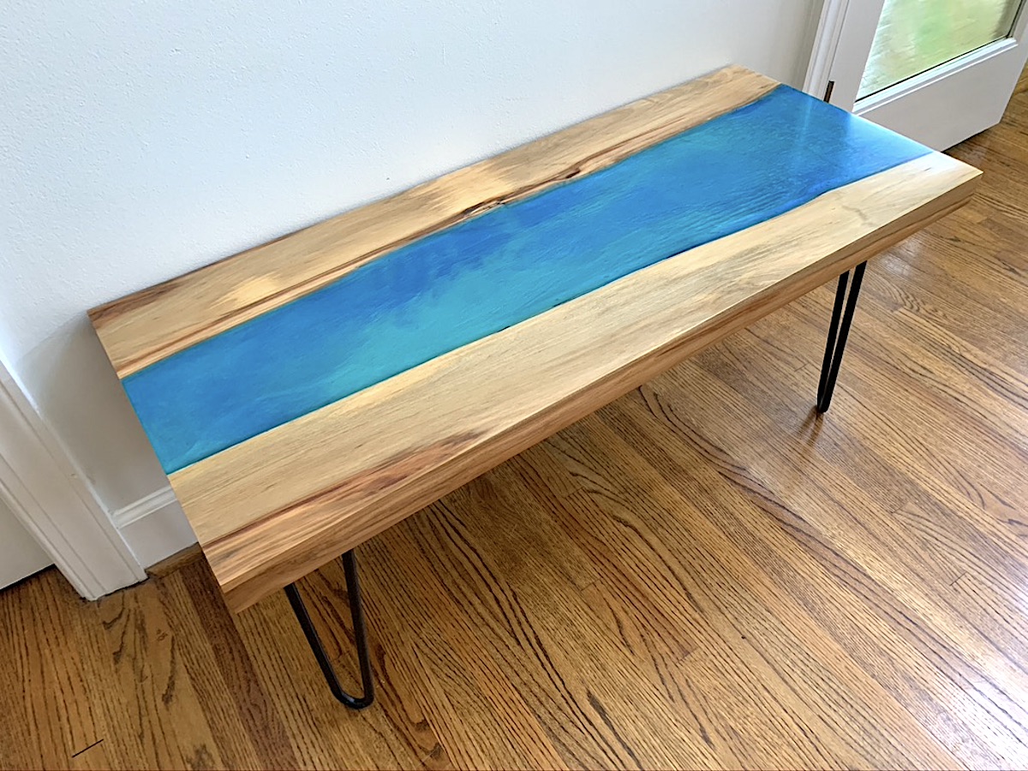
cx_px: 514
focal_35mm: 26
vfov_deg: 53.1
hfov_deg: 67.3
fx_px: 772
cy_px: 386
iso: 400
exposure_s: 1/56
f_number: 1.8
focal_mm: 4.25
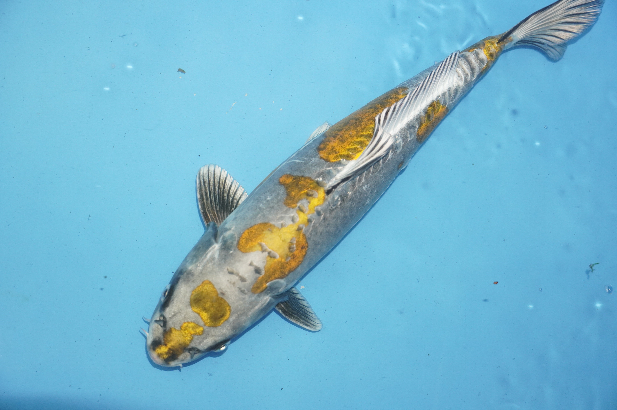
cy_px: 205
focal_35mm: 54
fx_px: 925
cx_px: 308
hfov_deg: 36.9
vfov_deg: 25.0
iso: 1250
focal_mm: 36
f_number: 4.5
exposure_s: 1/160
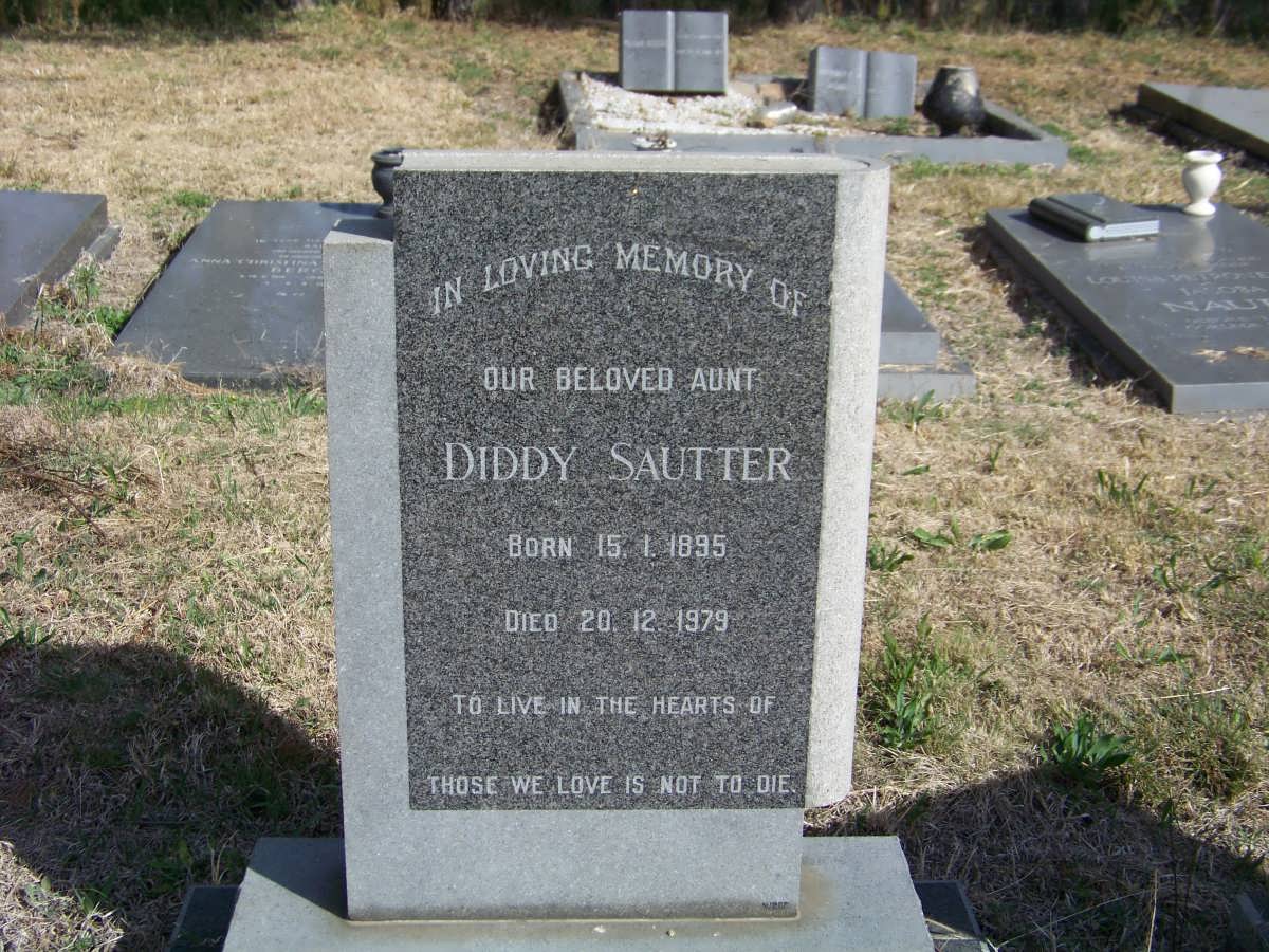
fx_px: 1796
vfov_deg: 29.7
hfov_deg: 38.9
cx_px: 634
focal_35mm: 49
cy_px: 476
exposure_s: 1/800
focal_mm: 7.6
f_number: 2.8
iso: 64
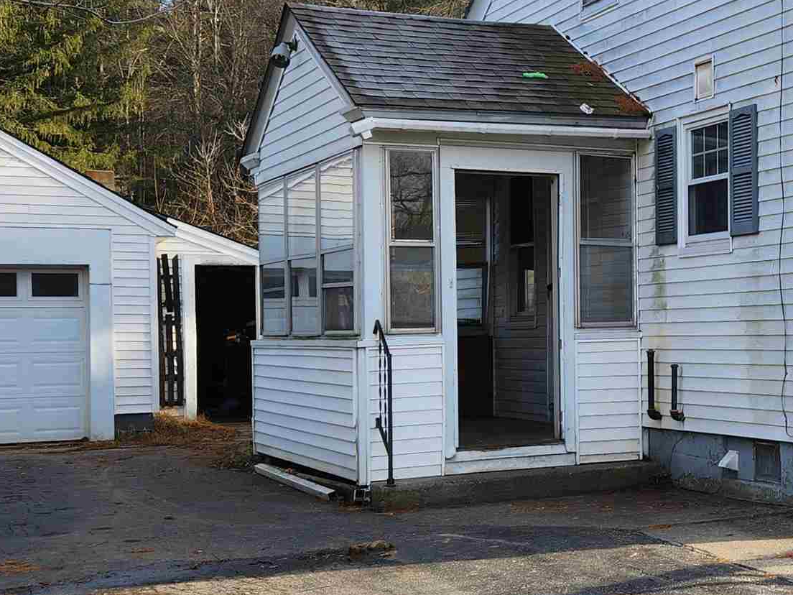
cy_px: 341
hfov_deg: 28.4
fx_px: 1466
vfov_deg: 22.9
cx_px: 798
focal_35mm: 64
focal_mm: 5.4
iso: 20
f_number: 1.8
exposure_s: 1/456
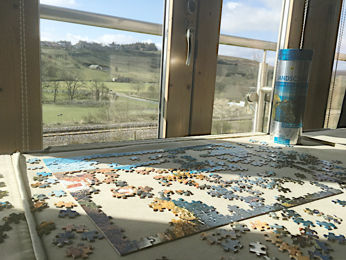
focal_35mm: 29
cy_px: 130
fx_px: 290
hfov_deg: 61.7
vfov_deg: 48.2
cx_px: 173
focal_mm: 4.15
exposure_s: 1/962
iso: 25
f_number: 2.2
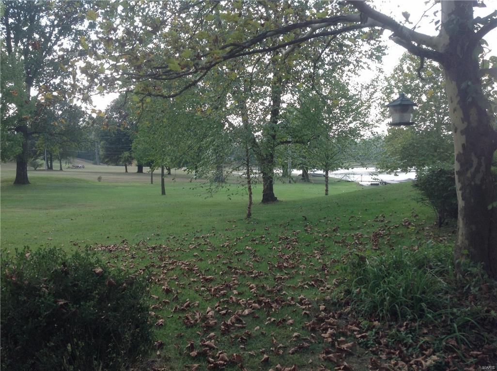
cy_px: 186
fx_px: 502
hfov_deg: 52.7
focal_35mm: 35
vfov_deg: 40.6
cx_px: 248
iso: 50
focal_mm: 4.28
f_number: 2.4
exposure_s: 1/403
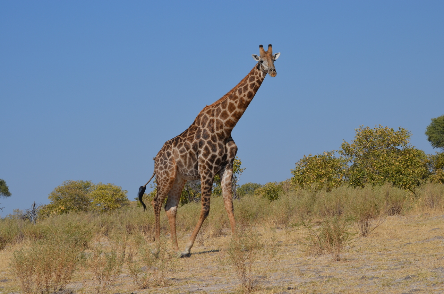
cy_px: 147
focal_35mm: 128
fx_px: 1569
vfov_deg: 10.7
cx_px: 222
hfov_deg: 16.1
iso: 100
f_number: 9
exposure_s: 1/320
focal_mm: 85
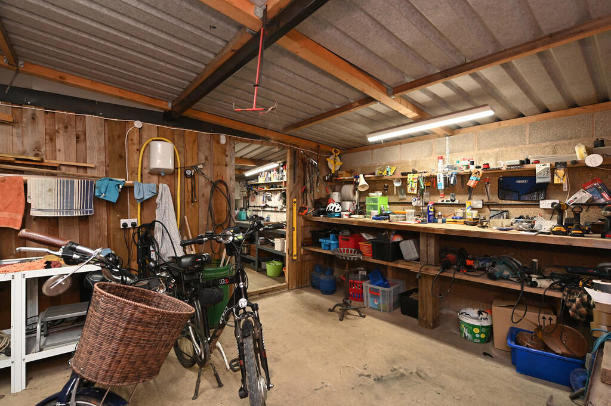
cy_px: 203
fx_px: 288
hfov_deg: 93.3
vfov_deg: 70.3
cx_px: 306
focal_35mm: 17
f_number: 4
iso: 640
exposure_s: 1/60
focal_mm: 17
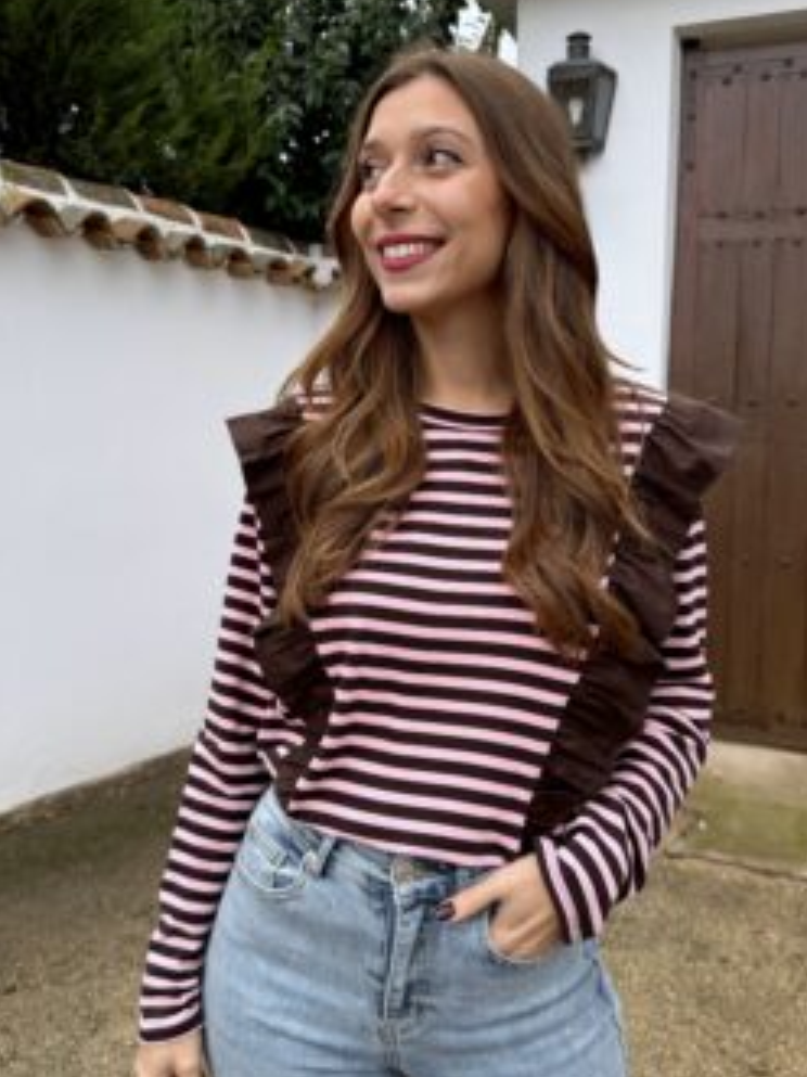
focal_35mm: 29
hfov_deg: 48.2
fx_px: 902
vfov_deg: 61.5
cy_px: 602
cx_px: 430
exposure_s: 1/145
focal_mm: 6.76
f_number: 1.78
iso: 50
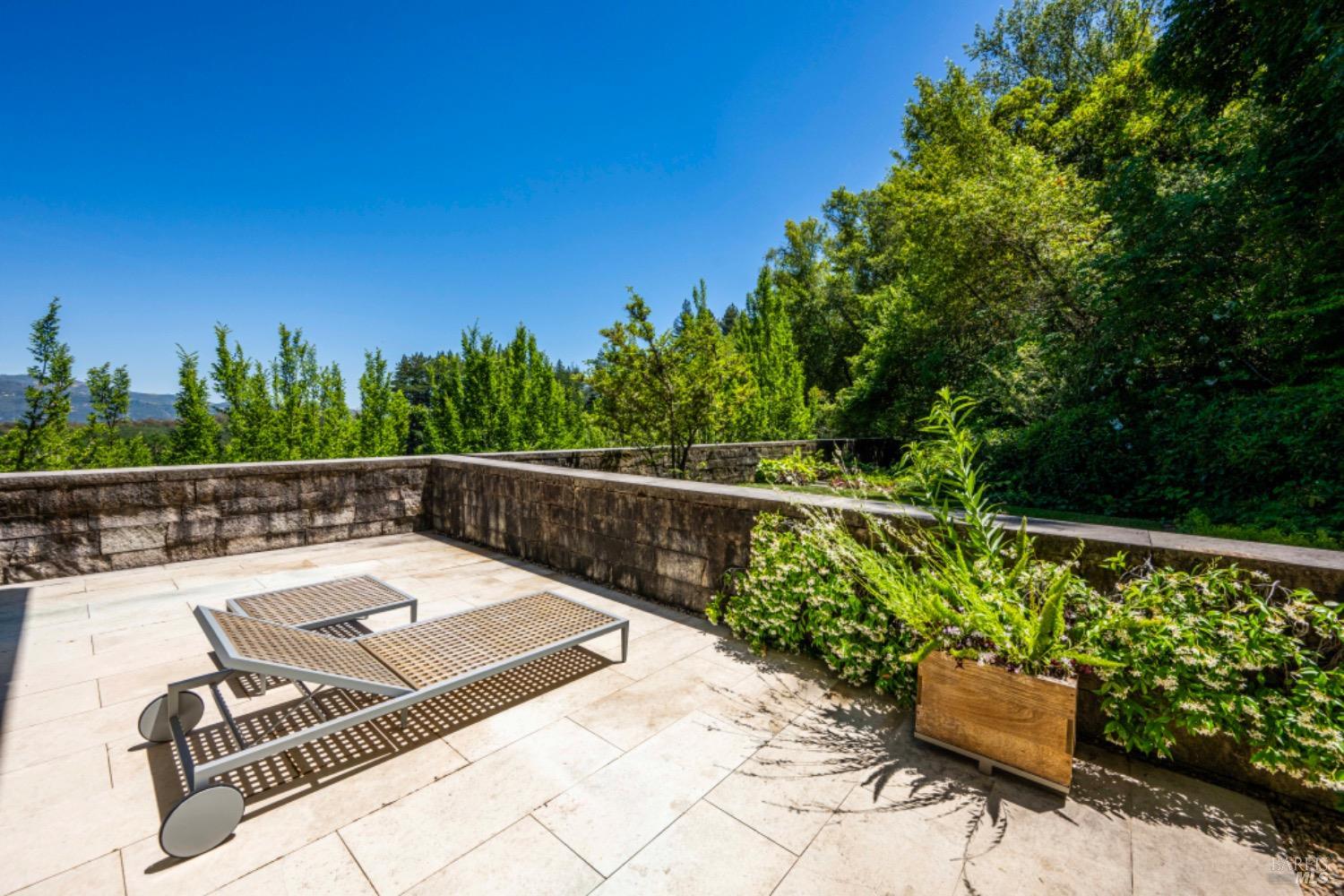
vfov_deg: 81.2
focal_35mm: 14
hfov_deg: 104.3
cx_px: 672
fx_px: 523
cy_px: 448
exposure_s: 1/800
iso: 250
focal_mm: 14
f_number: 9
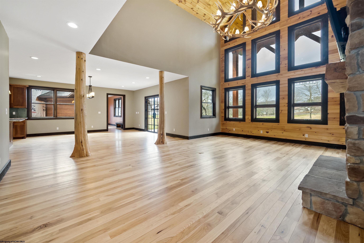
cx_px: 182
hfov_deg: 104.2
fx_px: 142
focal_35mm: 14
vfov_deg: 81.3
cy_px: 122
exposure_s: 1/1000
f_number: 5.6
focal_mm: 14
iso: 3200
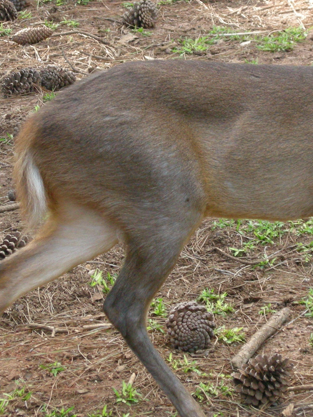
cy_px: 180
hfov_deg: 5.5
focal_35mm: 268
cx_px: 266
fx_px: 3232
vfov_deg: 7.4
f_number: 5.1
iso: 232
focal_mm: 24.5
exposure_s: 1/50
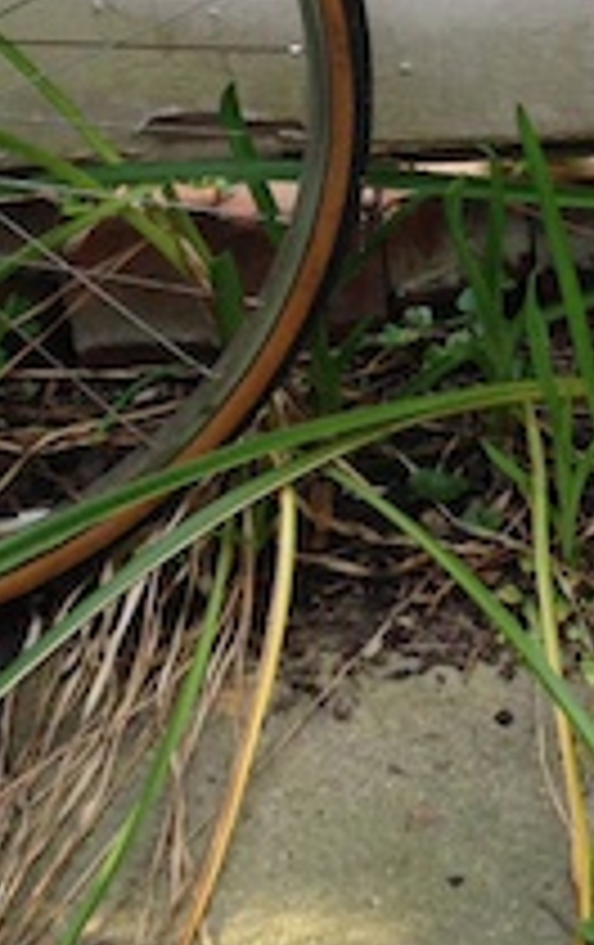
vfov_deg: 14.9
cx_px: 486
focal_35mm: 133
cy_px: -351
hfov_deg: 9.9
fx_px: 3431
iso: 64
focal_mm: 4.12
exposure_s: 1/60
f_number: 2.4
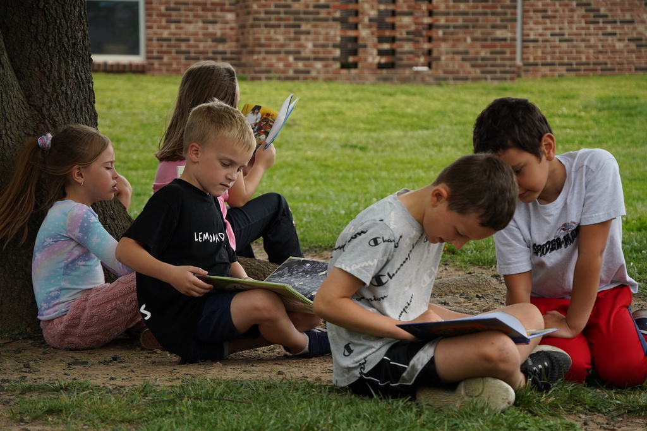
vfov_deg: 10.6
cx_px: 324
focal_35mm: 129
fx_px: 2319
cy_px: 216
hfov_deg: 15.9
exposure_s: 1/250
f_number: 5.6
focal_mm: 86
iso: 100
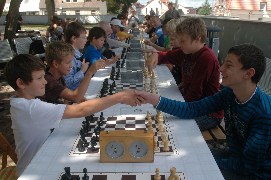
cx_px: 136
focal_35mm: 36
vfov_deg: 36.8
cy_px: 90
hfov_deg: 53.2
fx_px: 271
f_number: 7.1
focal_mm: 24
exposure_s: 1/200
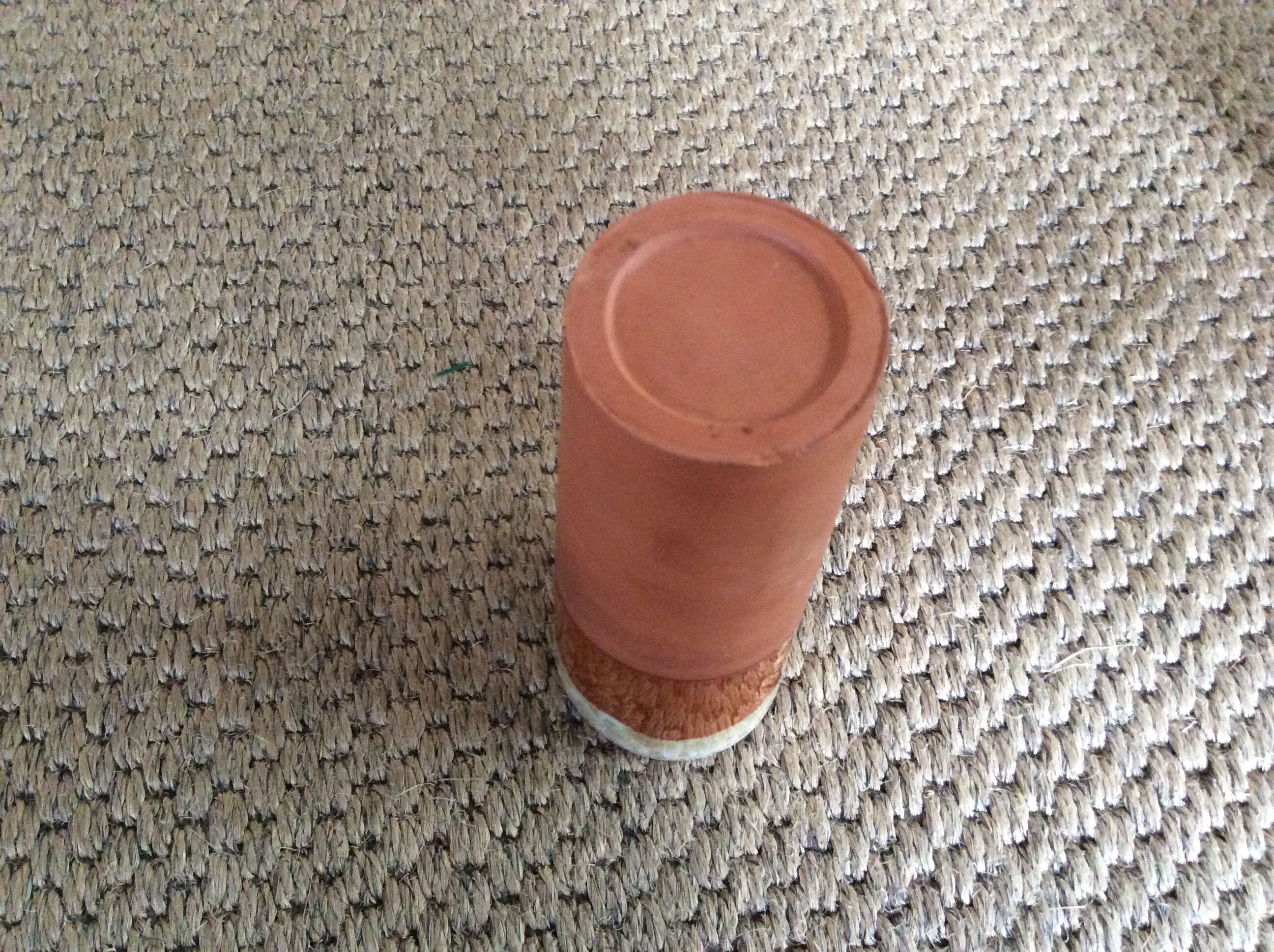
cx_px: 637
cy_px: 476
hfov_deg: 56.9
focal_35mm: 32
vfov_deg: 44.1
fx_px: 1176
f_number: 2.4
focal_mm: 3.3
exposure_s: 1/17
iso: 250
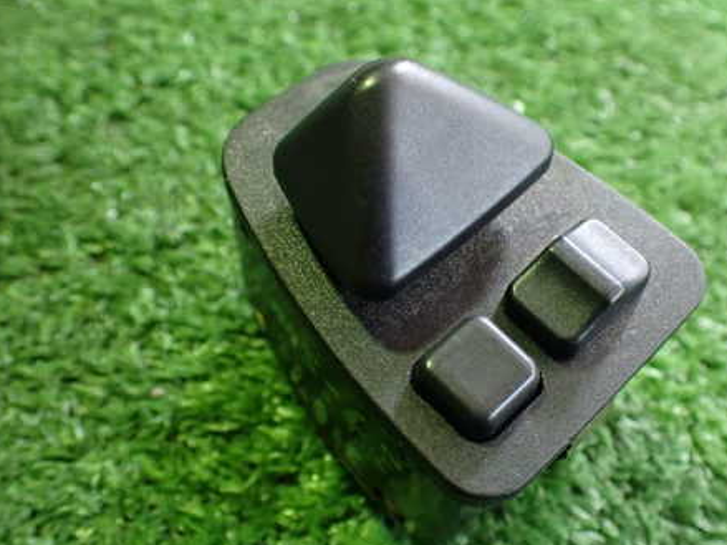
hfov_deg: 45.4
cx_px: 454
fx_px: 861
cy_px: 277
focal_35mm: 41
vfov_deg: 35.1
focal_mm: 5.4
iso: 800
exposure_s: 1/50
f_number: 2.3
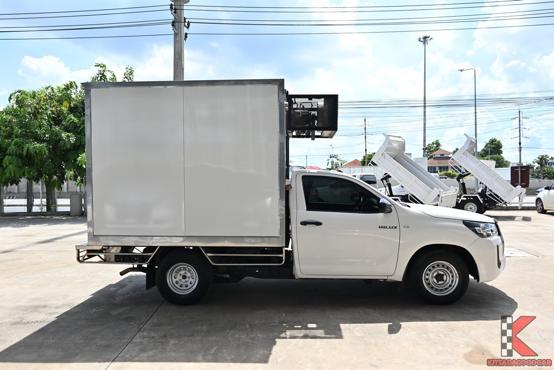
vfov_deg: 53.2
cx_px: 277
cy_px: 185
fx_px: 369
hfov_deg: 73.7
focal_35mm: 24
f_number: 5.6
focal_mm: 24
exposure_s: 1/1500
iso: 400
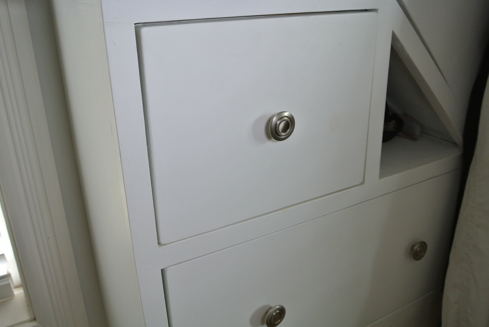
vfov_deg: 39.0
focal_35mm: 34
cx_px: 244
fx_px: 462
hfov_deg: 55.7
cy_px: 164
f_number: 3.8
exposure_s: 1/60
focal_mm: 12.7
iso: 450
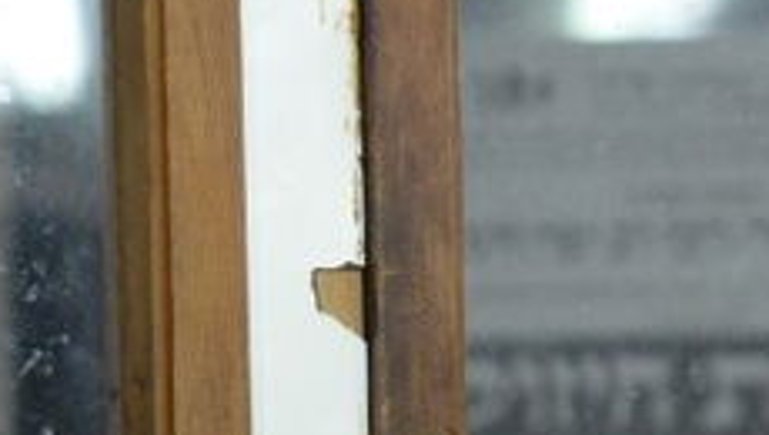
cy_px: 549
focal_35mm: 1274
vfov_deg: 1.0
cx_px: 1548
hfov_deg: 1.7
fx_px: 26008
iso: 2000
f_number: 3.2
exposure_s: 1/160
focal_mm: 200
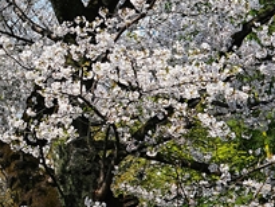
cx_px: -169
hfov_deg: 11.1
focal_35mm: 169
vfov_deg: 8.7
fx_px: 1343
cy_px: -10
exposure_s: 1/320
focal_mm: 45
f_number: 8
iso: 100
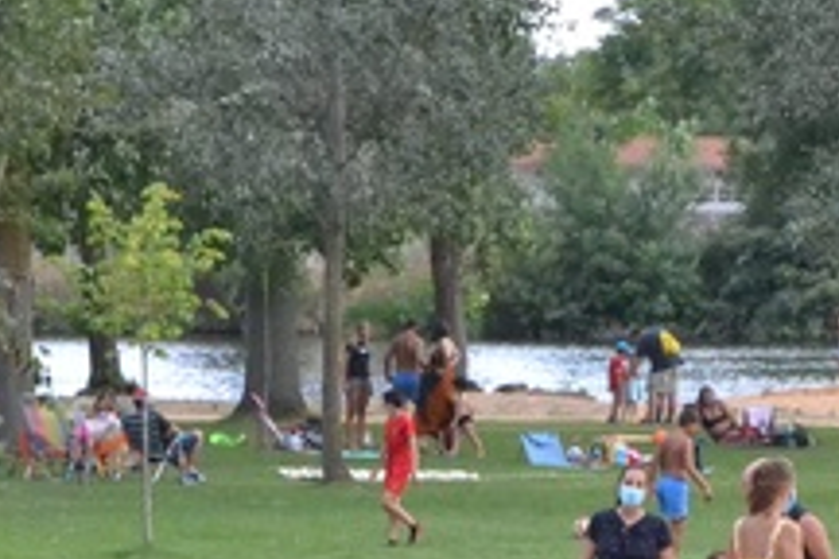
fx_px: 7364
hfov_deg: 6.5
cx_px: 575
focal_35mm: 316
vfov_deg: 4.3
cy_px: 965
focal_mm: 48
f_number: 11
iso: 3200
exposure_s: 1/500
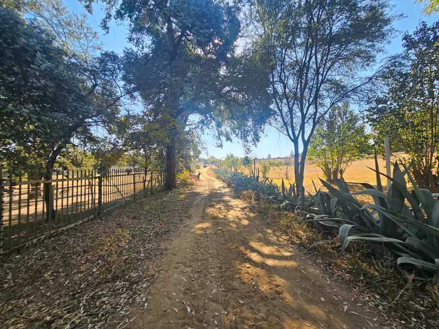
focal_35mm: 13
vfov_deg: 89.9
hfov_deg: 106.2
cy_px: 164
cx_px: 220
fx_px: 165
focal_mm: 2.2
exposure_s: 1/384
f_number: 2.2
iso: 50
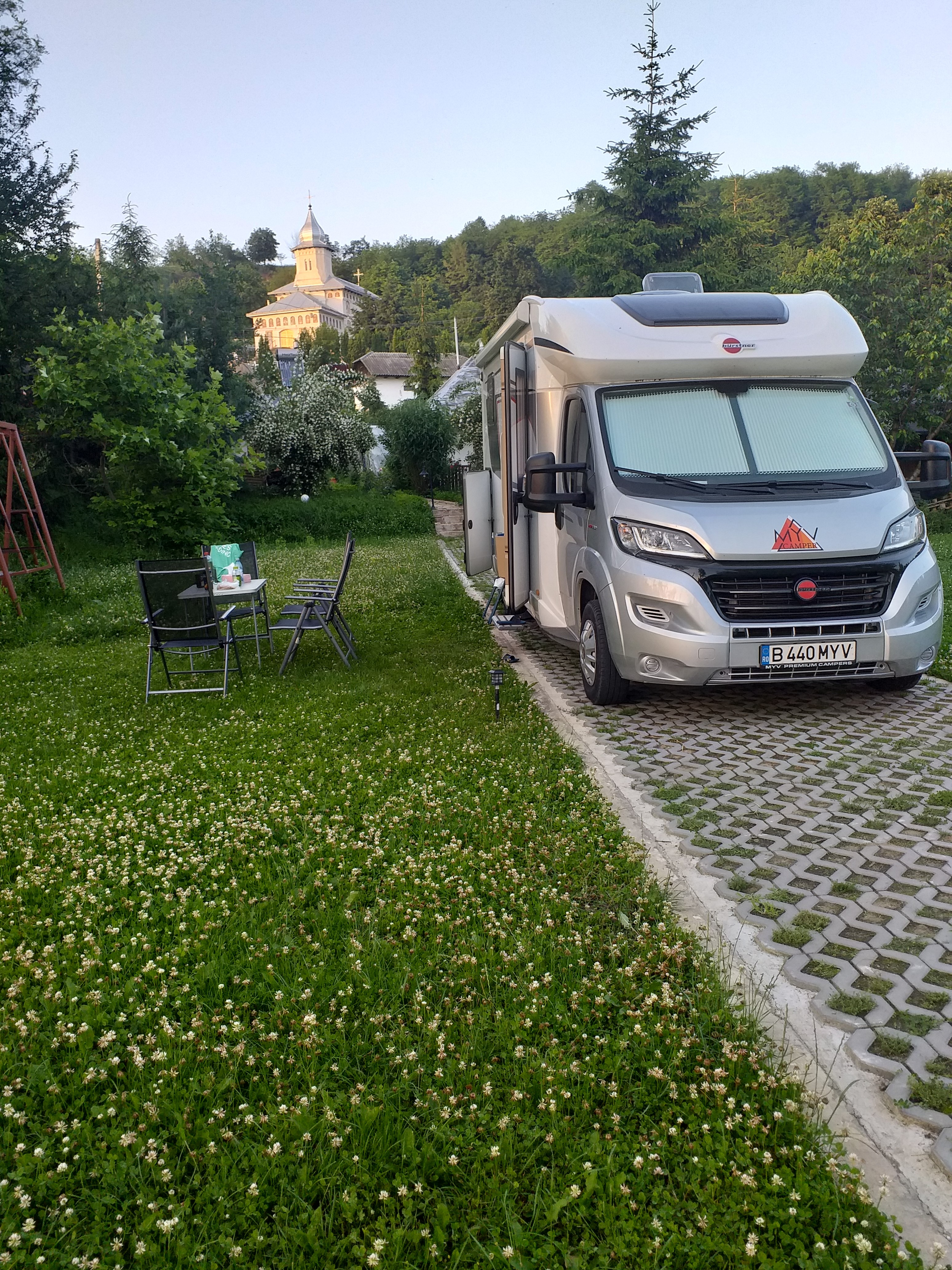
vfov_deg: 65.3
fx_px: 990
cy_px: 635
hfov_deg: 51.4
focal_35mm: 27
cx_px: 476
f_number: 1.9
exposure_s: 1/108
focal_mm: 3.6
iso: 40
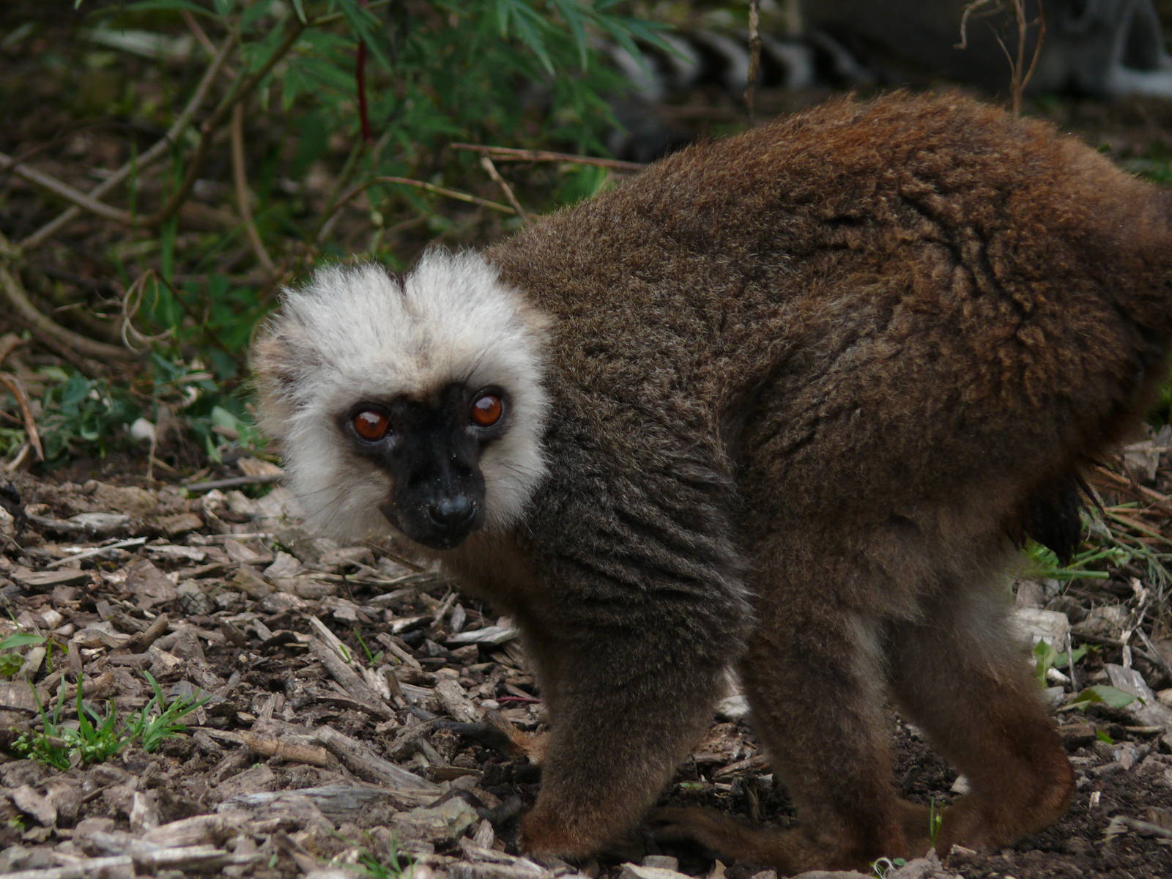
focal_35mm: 420
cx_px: 586
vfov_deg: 3.5
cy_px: 440
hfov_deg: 4.7
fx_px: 14220
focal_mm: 88.8
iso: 100
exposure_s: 1/250
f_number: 4.5
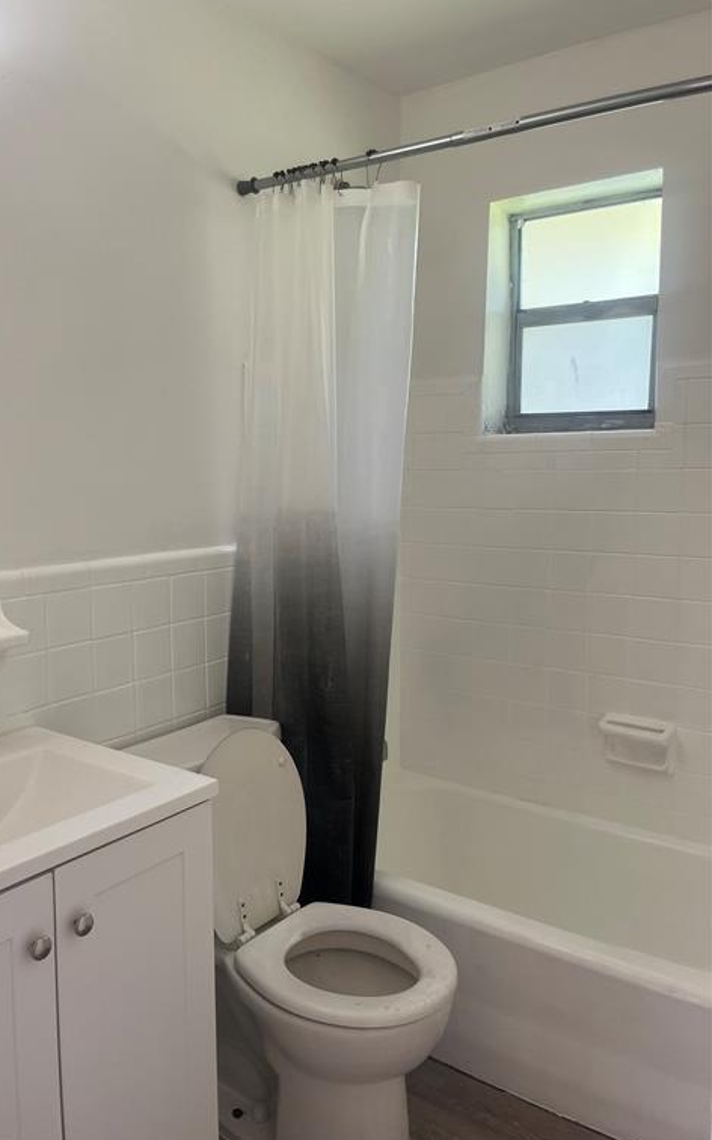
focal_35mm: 28
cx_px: 279
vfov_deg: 66.5
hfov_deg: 44.2
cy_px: 567
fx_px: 870
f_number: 1.6
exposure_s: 1/121
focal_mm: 5.1
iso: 80
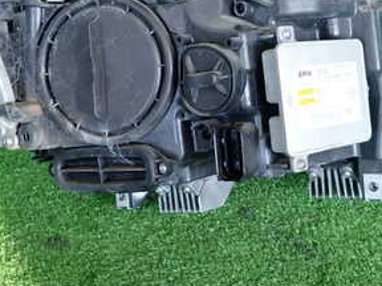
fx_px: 574
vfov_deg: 27.9
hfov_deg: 36.8
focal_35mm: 52
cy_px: 102
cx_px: 212
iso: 200
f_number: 2
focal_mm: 4.5
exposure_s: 1/100
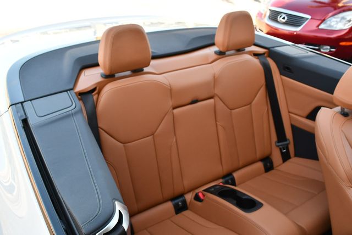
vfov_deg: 36.9
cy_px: 118
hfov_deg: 53.1
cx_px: 176
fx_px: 352
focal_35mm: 36
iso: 400
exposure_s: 1/250
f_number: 5.6
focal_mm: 18
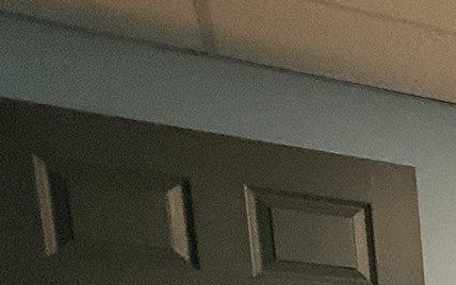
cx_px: 990
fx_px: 883
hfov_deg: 17.1
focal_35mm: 71
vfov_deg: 15.0
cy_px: 566
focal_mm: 2.22
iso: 320
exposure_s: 1/60
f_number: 2.2
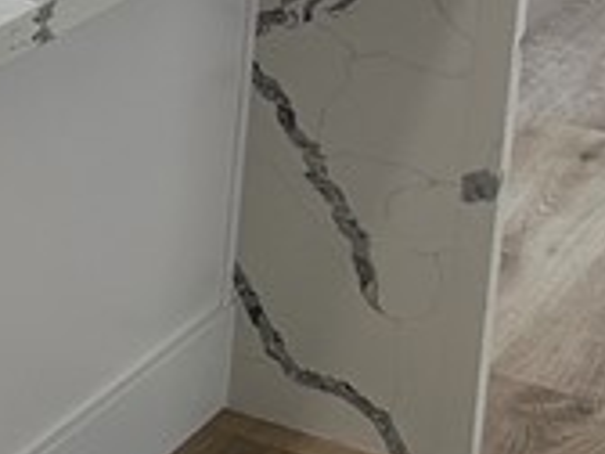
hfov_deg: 10.7
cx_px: -1023
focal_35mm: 146
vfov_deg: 9.7
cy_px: -353
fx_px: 2552
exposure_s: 1/121
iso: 80
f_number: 1.78
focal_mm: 6.86
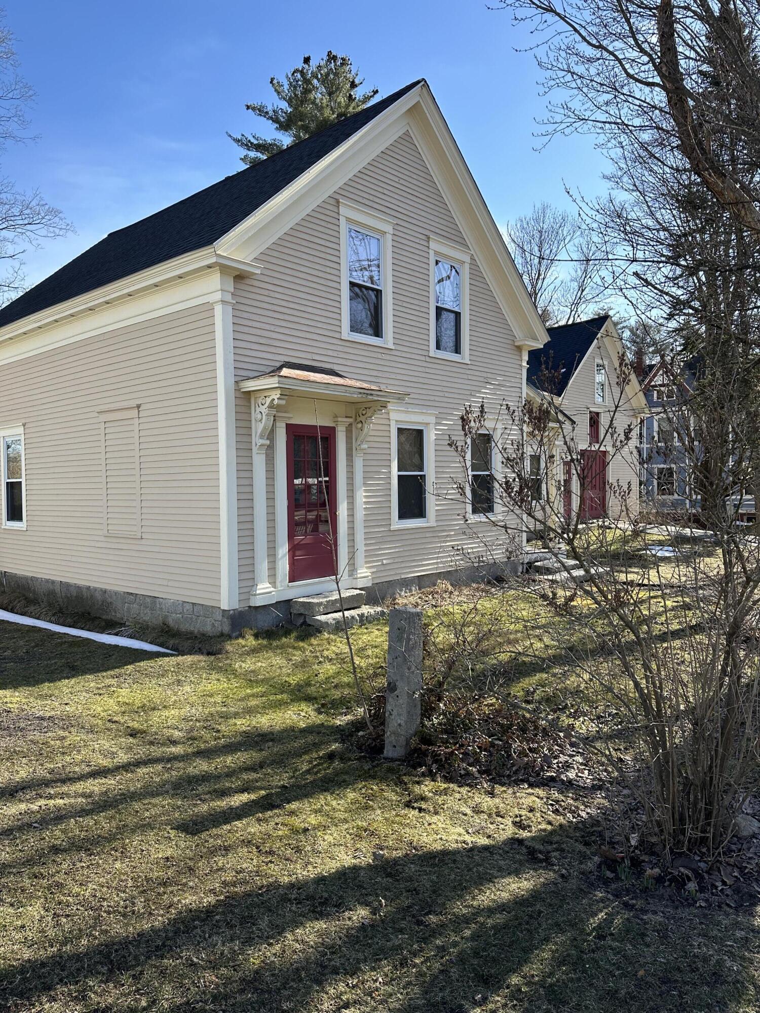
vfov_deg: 71.6
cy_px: 506
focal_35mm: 24
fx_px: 703
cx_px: 380
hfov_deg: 56.8
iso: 80
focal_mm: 6.86
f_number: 1.78
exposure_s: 1/1412
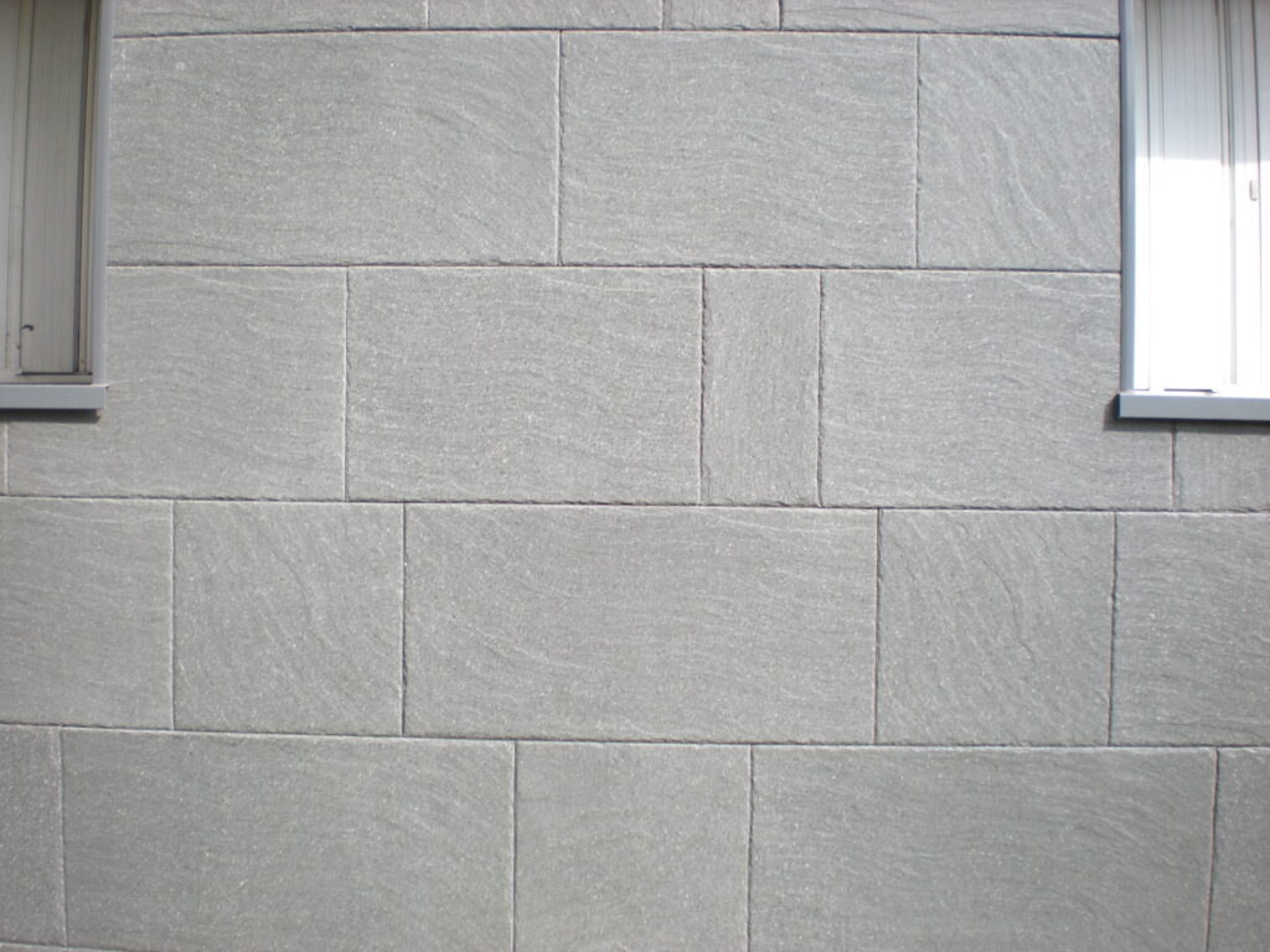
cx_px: 635
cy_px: 476
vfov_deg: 37.7
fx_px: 1394
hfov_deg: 49.0
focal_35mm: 38
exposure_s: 1/147
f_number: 3.1
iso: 64
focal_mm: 6.3
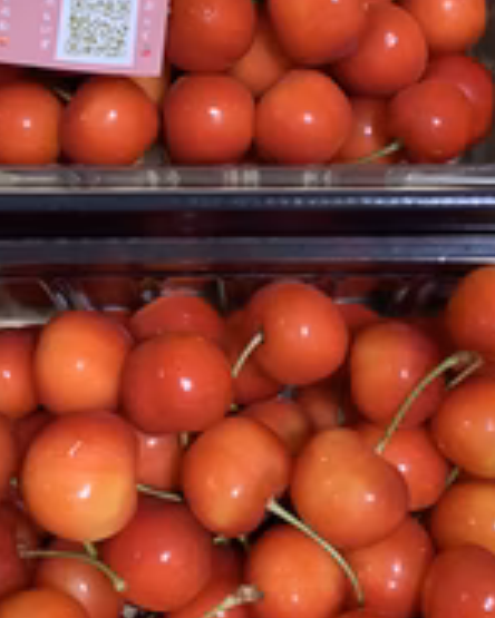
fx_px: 1007
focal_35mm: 55
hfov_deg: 27.6
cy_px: 164
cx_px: 244
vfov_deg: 33.5
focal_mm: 4.25
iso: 320
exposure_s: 1/60
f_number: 1.8
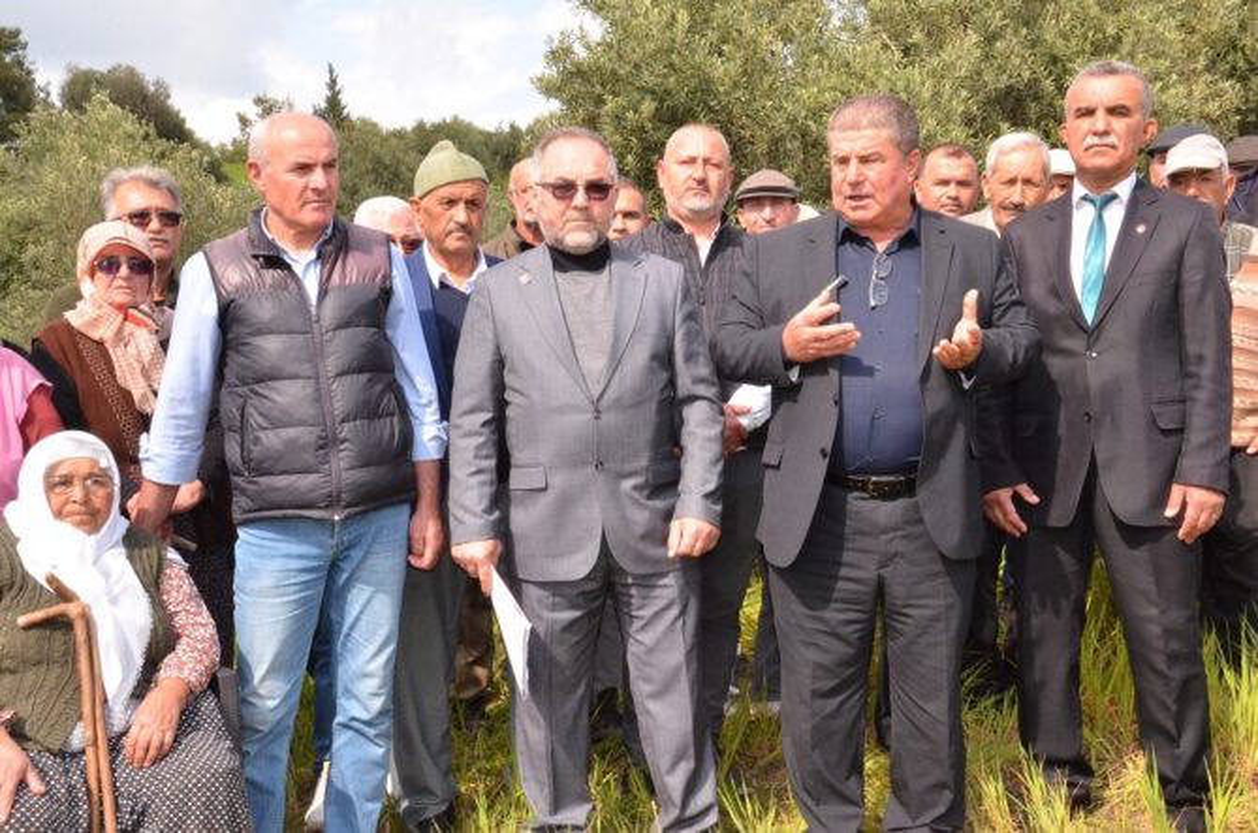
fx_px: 1569
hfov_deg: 43.7
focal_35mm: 45
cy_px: 416
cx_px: 629
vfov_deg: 29.7
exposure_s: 1/200
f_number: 22
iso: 1600
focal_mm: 30
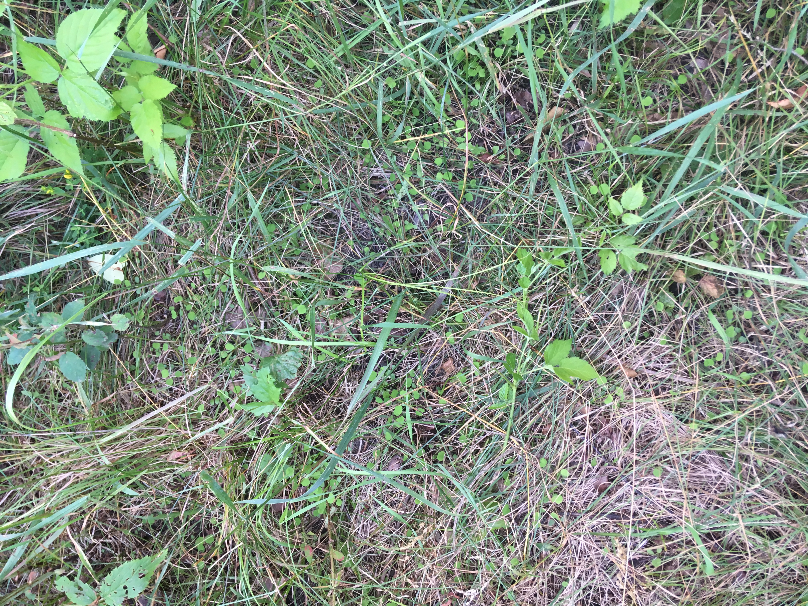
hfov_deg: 61.7
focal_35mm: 29
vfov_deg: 48.2
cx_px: 404
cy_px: 303
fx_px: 677
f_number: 2.2
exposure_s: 1/40
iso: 25
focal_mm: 4.15
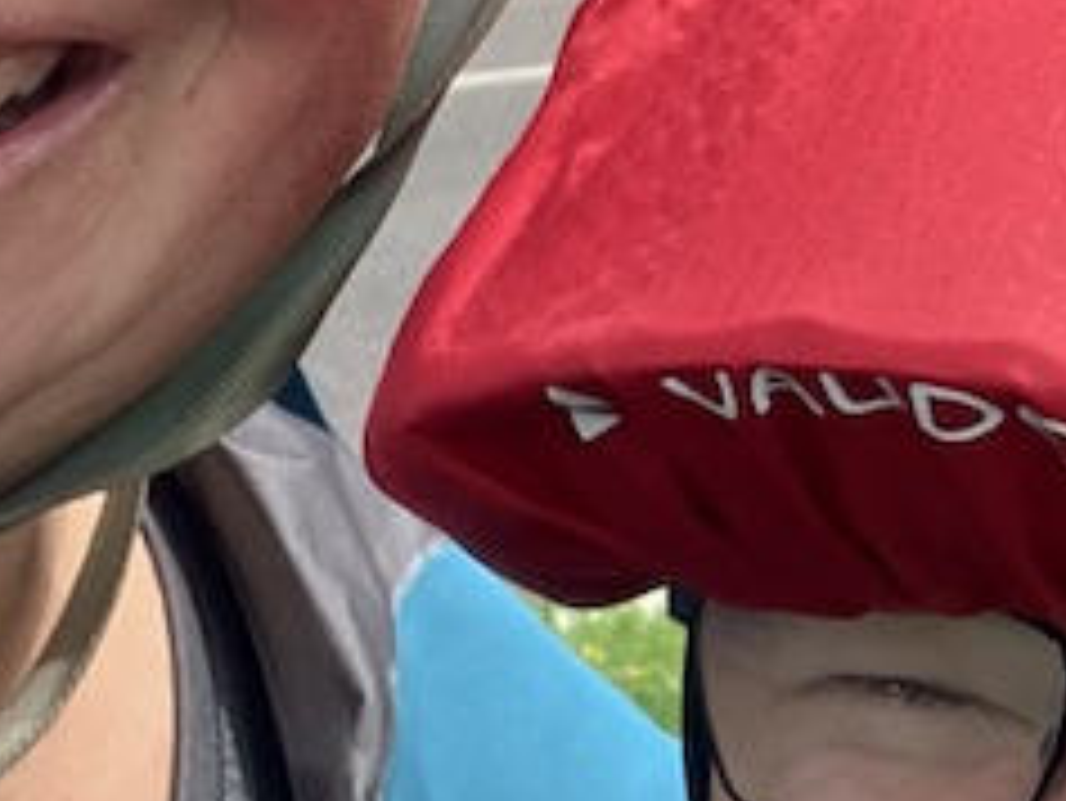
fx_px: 4159
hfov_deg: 14.3
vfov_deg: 10.8
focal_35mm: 135
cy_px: -124
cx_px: 1169
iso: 20
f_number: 2.2
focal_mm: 2.87
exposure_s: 1/430
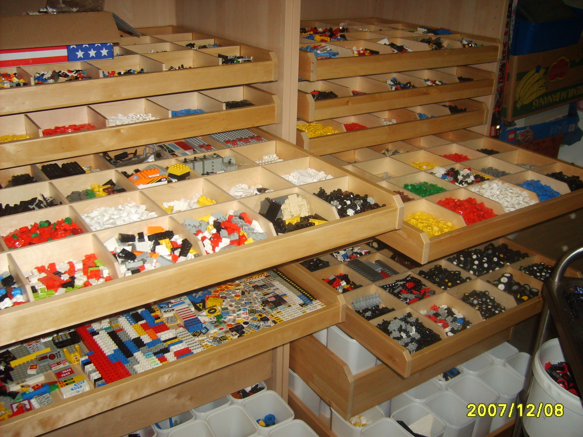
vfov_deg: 40.7
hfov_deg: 52.6
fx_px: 589
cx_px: 292
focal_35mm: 35
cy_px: 218
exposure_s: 1/45
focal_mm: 5.8
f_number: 2.8
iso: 100
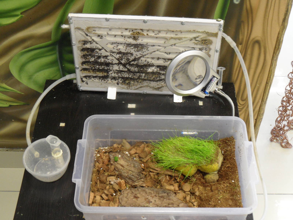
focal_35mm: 50
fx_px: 423
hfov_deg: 38.2
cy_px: 110
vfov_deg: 29.1
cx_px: 146
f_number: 3.8
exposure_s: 1/8
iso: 200
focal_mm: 8.2
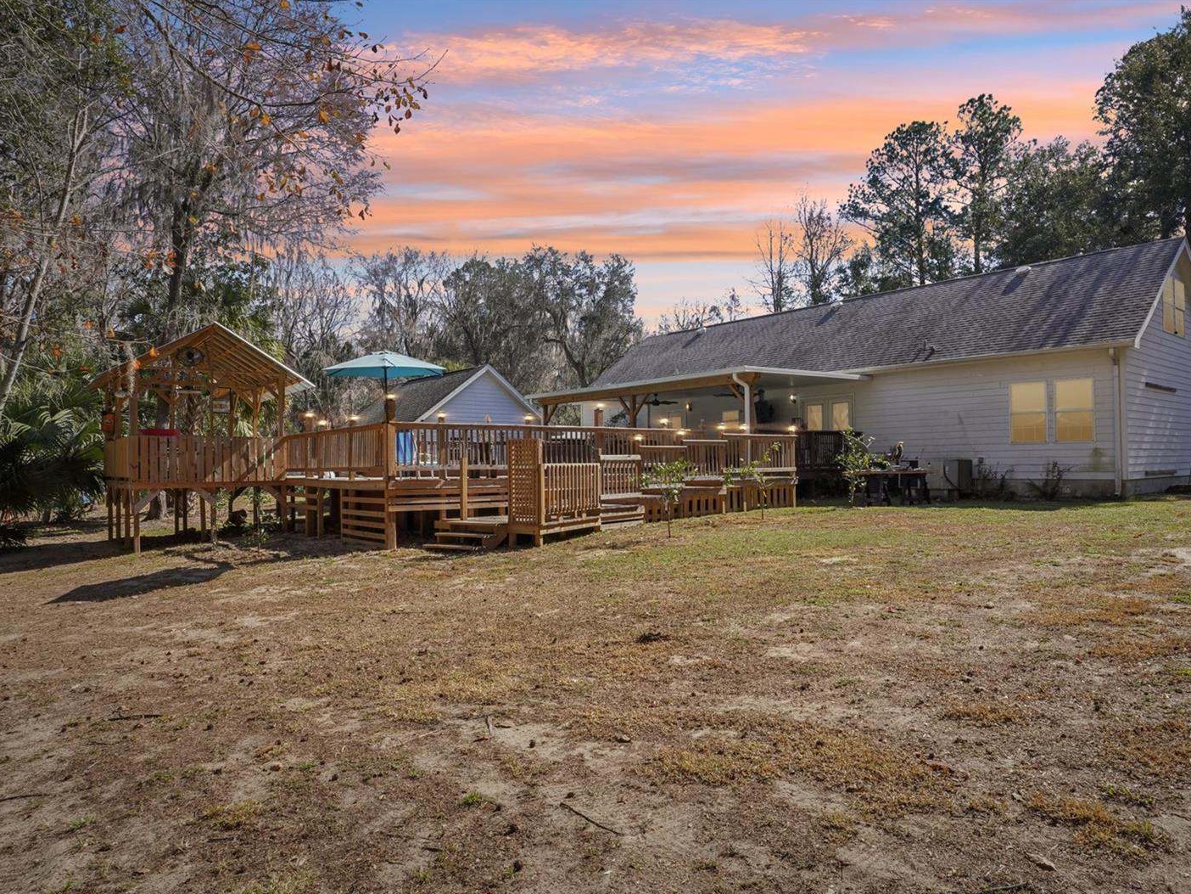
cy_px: 450
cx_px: 659
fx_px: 791
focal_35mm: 23
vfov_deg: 58.9
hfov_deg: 73.7
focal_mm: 21
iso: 100
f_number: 20
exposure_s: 1/30
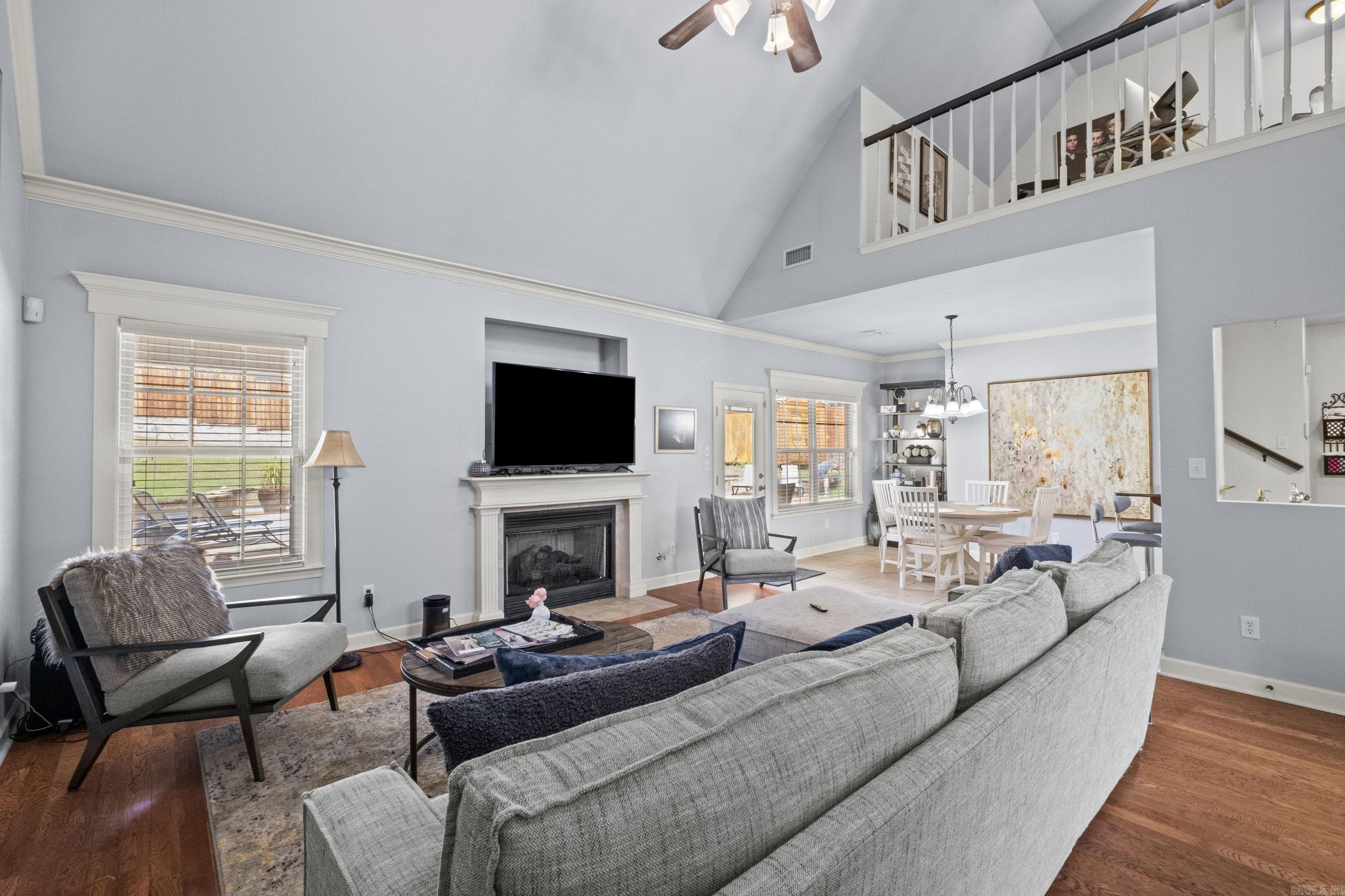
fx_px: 560
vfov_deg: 77.3
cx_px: 672
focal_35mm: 15
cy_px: 448
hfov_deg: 100.4
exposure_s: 1/3
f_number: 8
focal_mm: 10
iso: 800
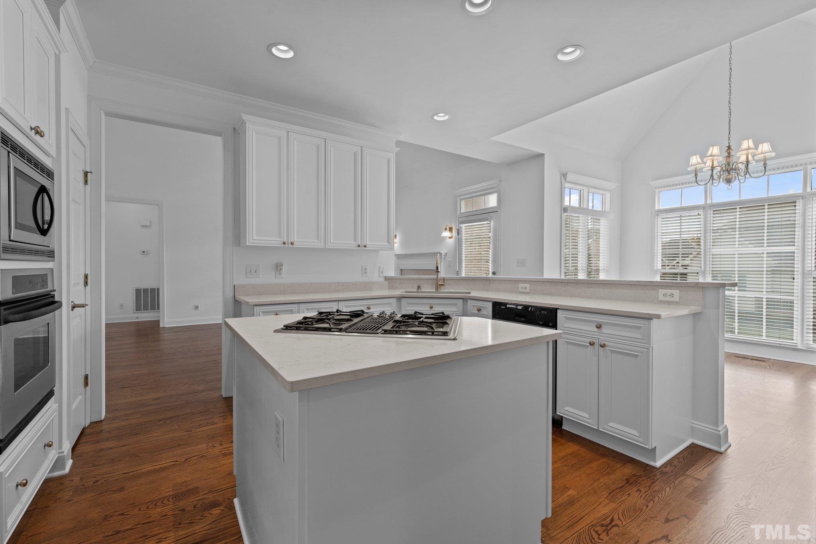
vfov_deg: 77.3
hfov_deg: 100.4
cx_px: 408
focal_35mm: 15
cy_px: 272
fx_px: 340
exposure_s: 1/15
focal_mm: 15
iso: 400
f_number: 6.3
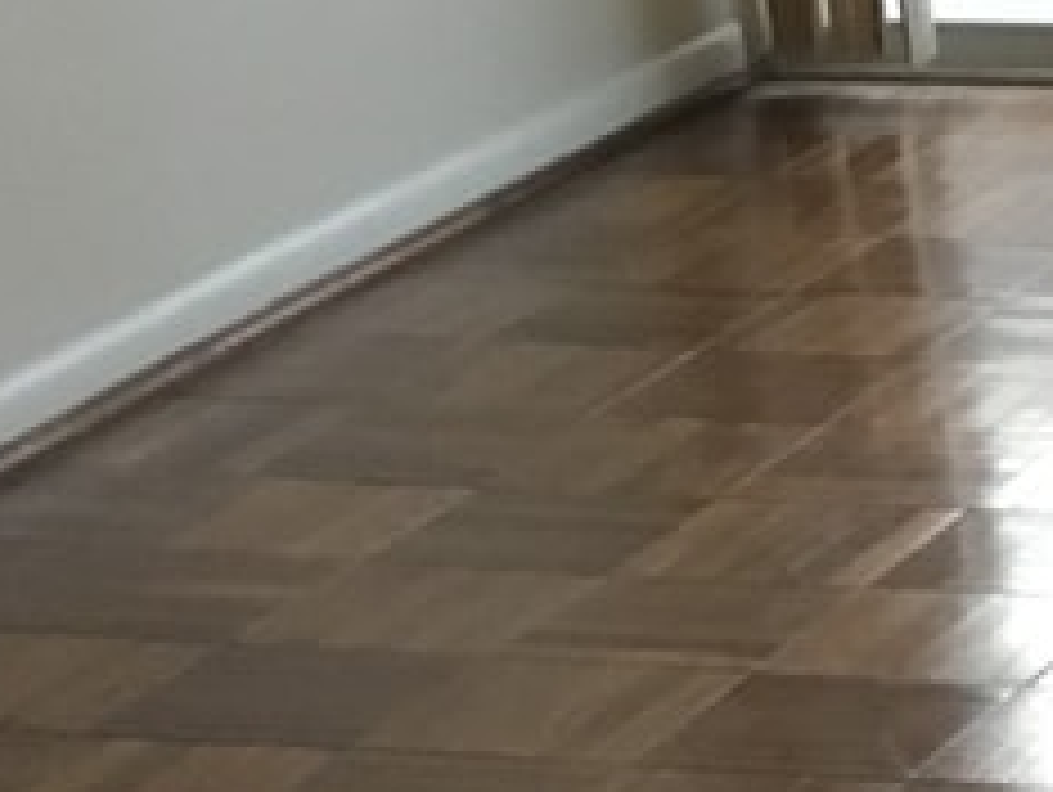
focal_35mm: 165
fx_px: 5024
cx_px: 1879
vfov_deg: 8.1
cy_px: 2097
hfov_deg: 11.2
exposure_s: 1/30
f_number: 2.2
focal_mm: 4.15
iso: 125
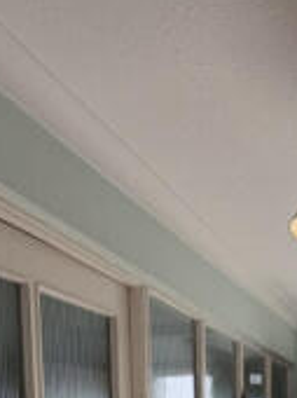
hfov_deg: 25.8
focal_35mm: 48
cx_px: 388
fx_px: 550
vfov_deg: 32.5
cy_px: 481
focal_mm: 2.2
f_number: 2.2
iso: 40
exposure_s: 1/243
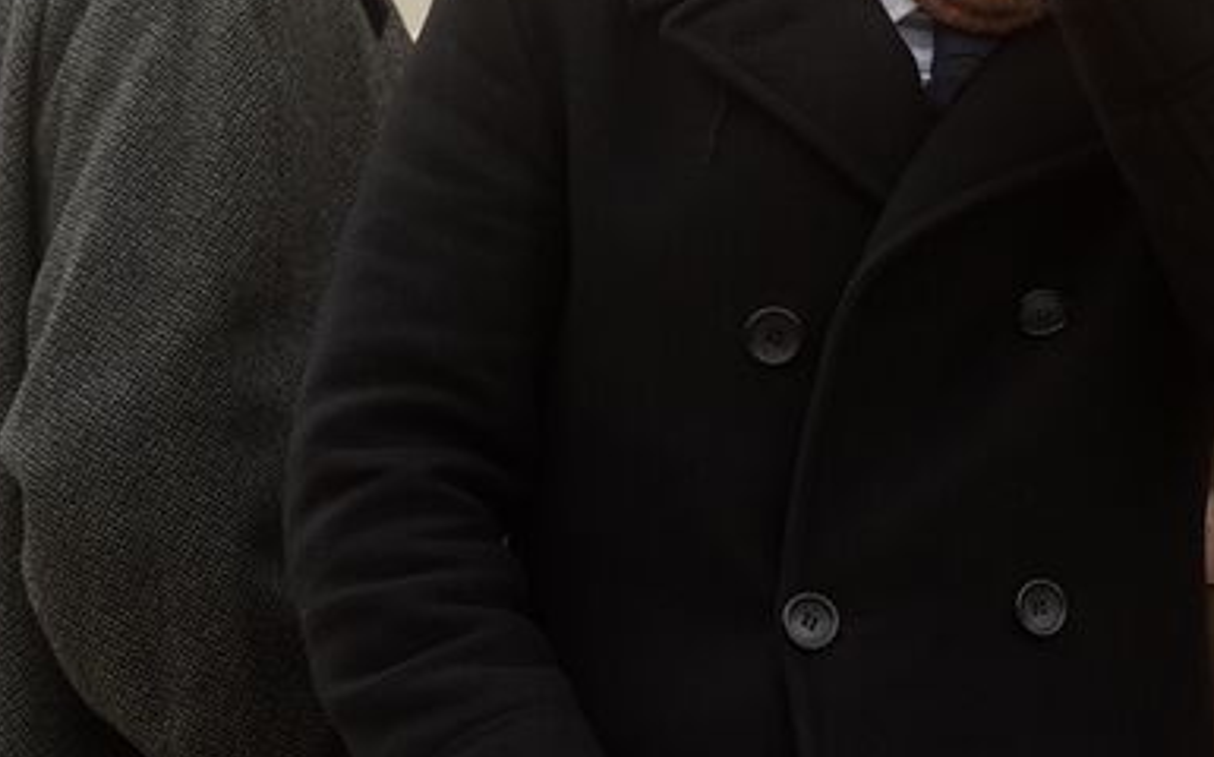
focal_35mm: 348
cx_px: 1107
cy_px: 235
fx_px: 11505
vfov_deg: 3.8
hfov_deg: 6.0
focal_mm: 165
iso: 800
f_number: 5.6
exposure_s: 1/1000
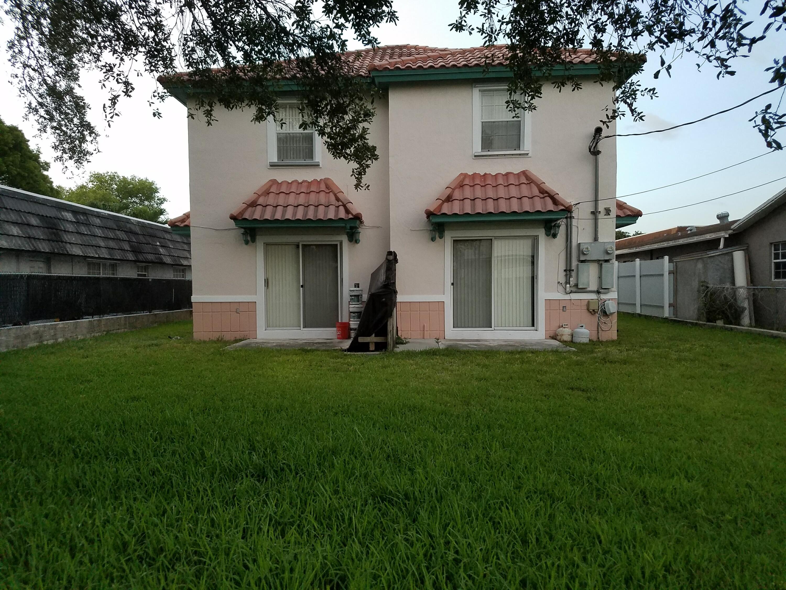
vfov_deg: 53.1
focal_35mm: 26
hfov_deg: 67.3
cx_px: 393
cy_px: 295
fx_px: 590
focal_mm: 4.2
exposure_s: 1/60
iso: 160
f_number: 1.7
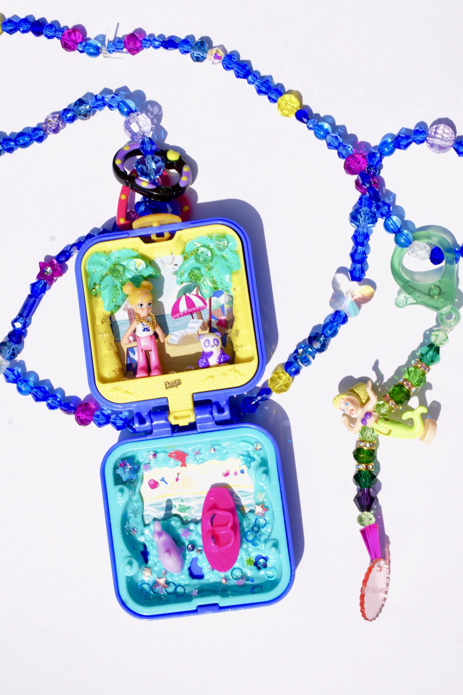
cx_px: 232
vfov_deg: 33.4
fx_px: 1157
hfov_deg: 22.6
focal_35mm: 60
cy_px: 348
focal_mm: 40
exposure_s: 1/80
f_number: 18
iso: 100
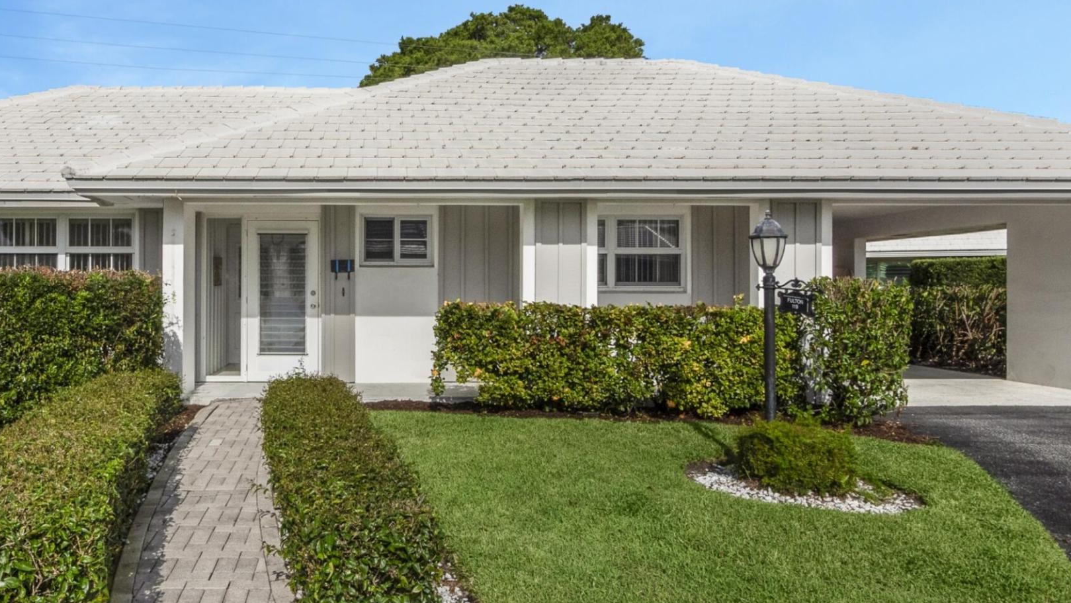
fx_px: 880
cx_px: 388
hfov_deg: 61.6
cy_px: 286
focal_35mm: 31
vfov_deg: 37.8
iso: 200
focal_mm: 8
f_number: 10
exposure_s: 1/640
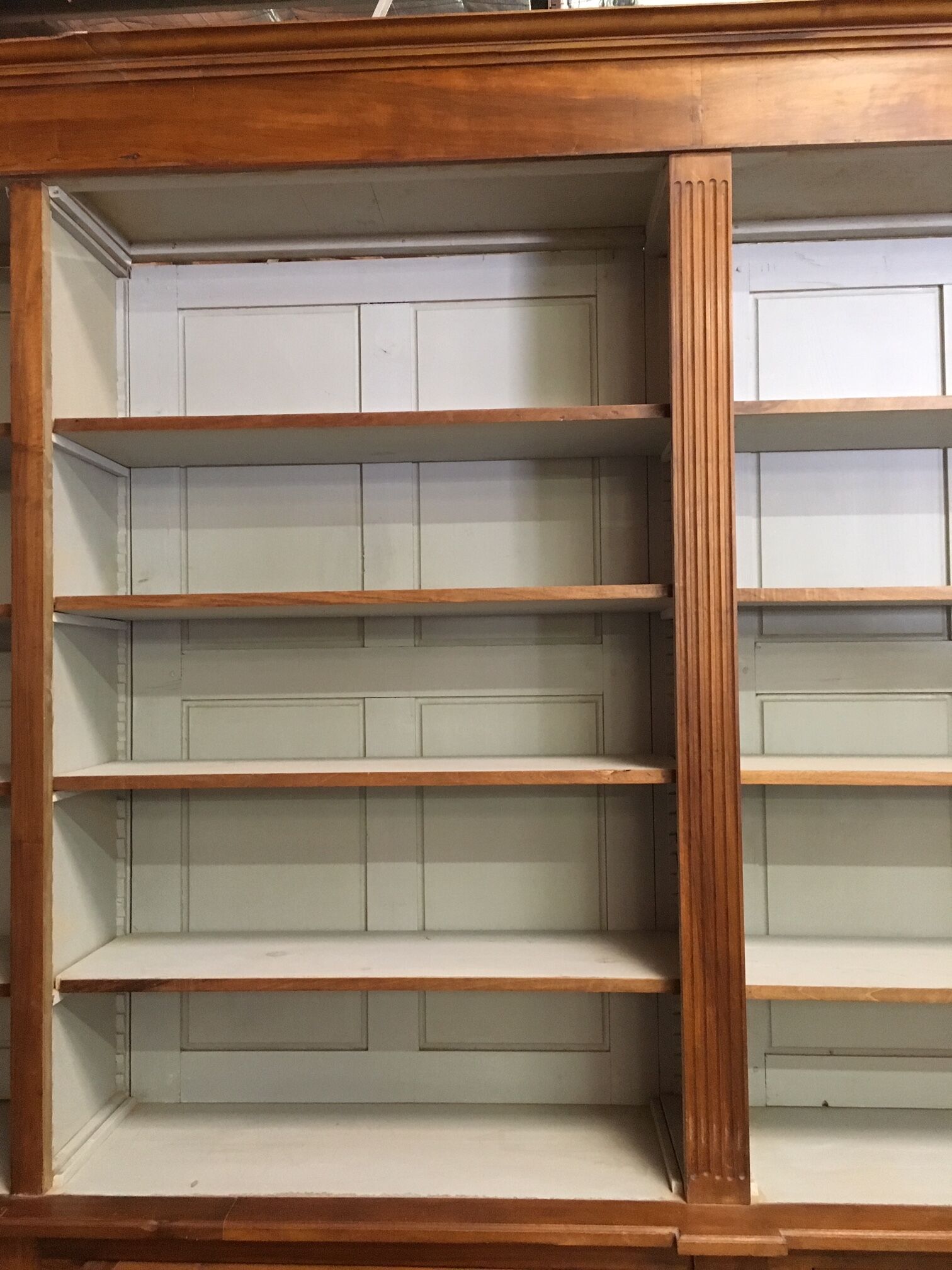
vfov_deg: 61.7
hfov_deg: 48.2
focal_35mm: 29
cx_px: 476
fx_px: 1063
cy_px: 635
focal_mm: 4.15
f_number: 2.2
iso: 200
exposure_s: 1/25
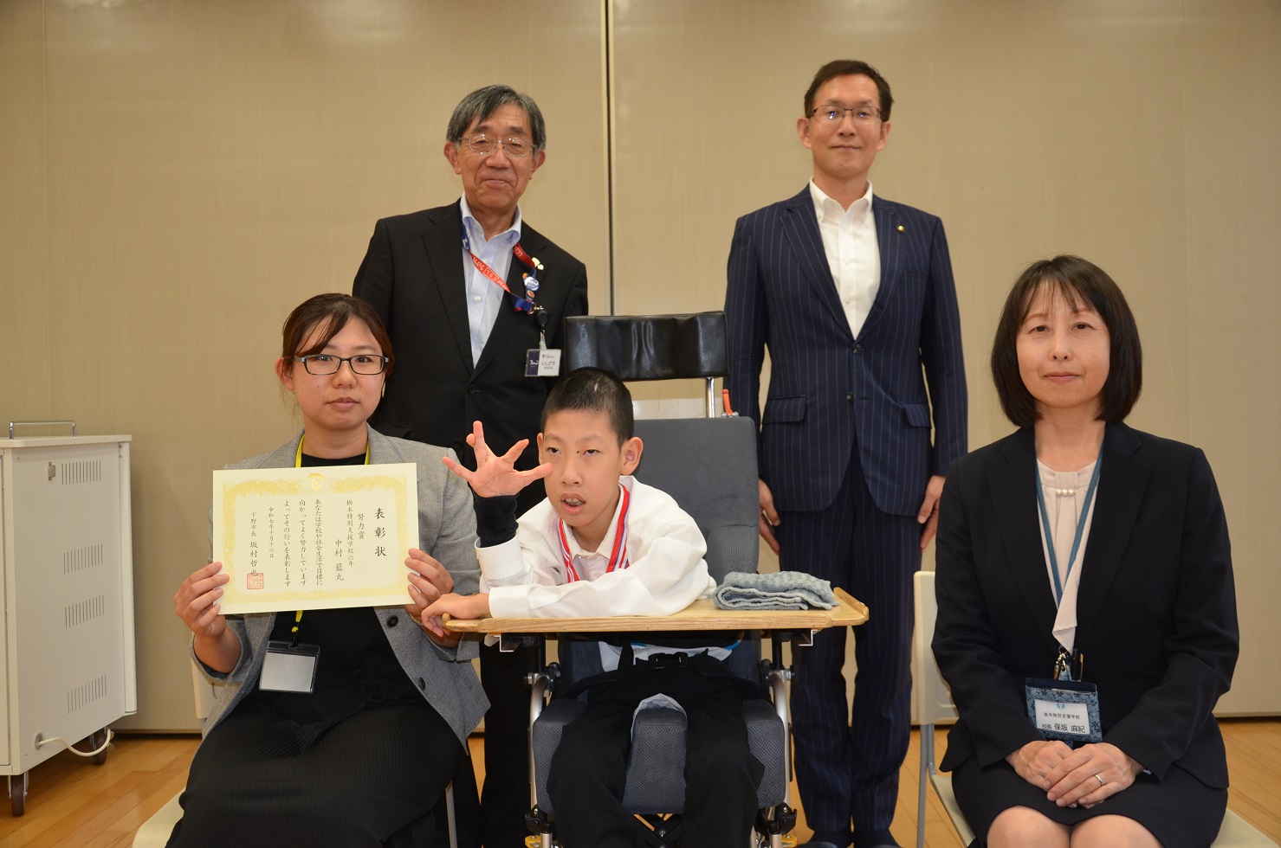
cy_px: 424
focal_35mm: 33
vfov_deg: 39.8
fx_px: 1172
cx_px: 640
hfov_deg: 57.3
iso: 400
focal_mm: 22
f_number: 3.8
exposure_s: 1/125
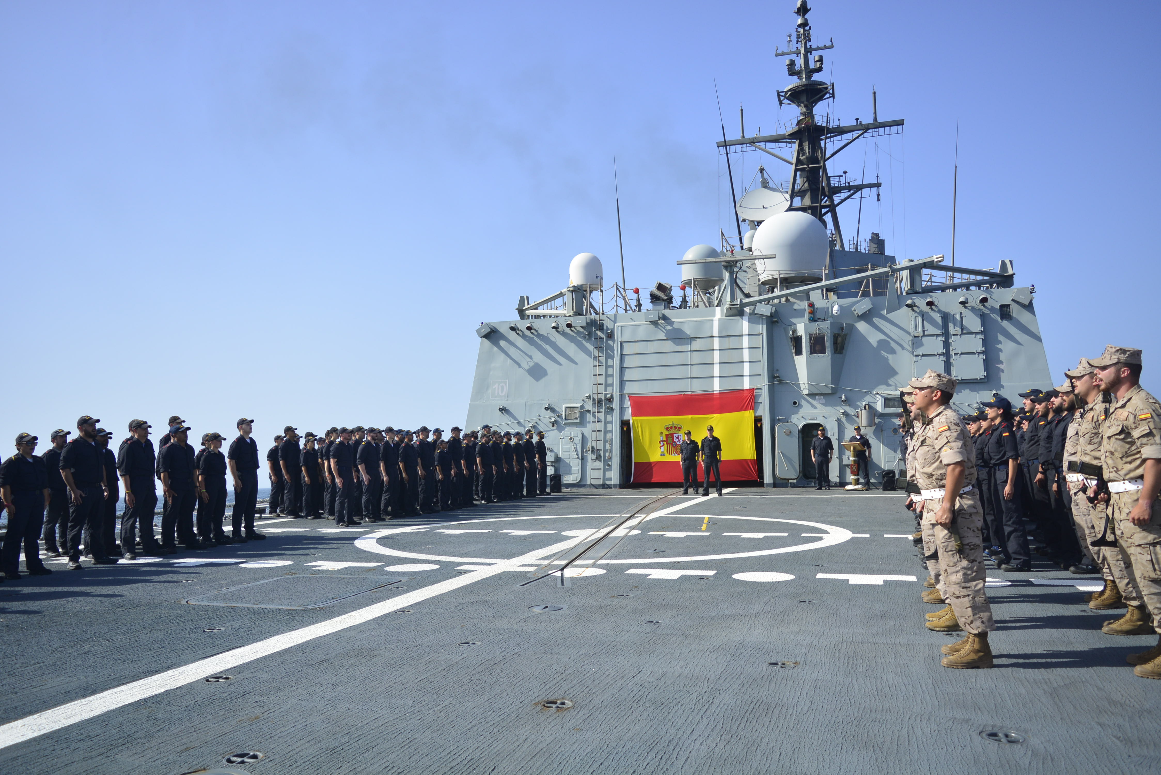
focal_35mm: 27
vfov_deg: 48.0
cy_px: 388
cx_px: 580
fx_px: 871
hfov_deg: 67.4
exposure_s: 1/2000
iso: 200
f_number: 4
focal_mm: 18
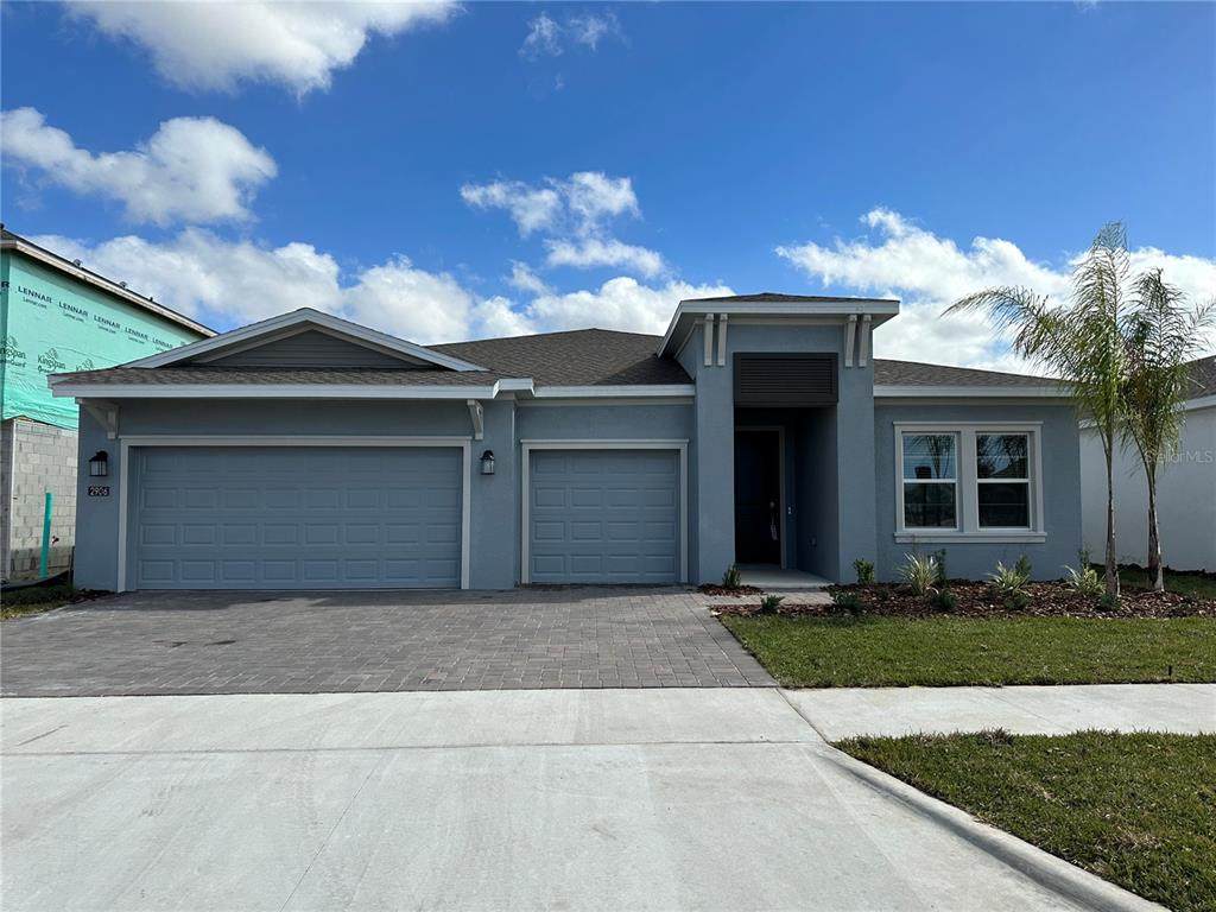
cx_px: 608
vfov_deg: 56.8
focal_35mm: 24
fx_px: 843
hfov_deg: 71.6
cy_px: 456
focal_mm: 6.86
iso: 80
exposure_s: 1/5525
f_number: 1.78
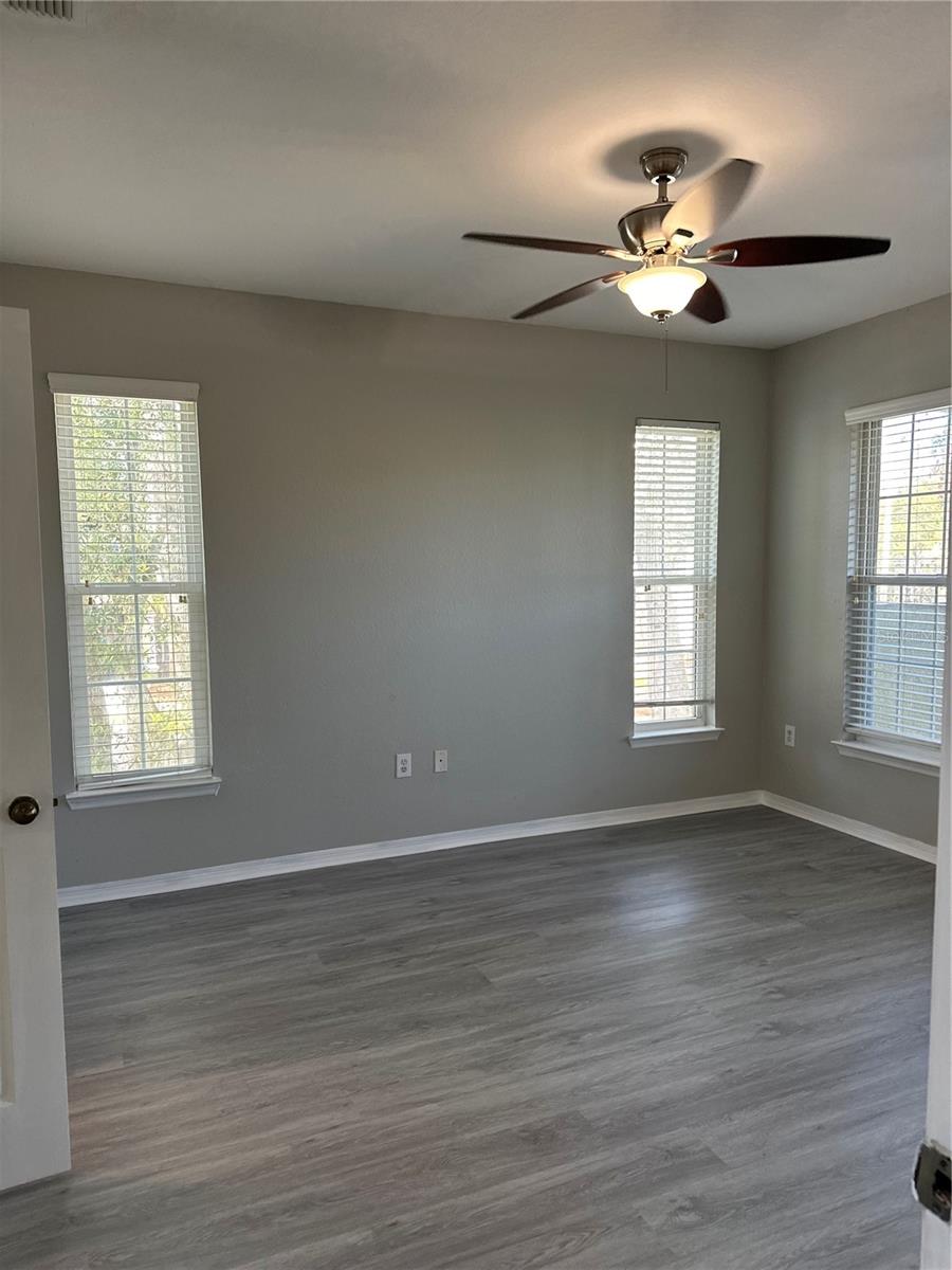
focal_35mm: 24
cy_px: 635
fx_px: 880
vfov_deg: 71.6
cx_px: 476
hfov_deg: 56.8
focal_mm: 6.86
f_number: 1.78
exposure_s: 1/60
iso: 125
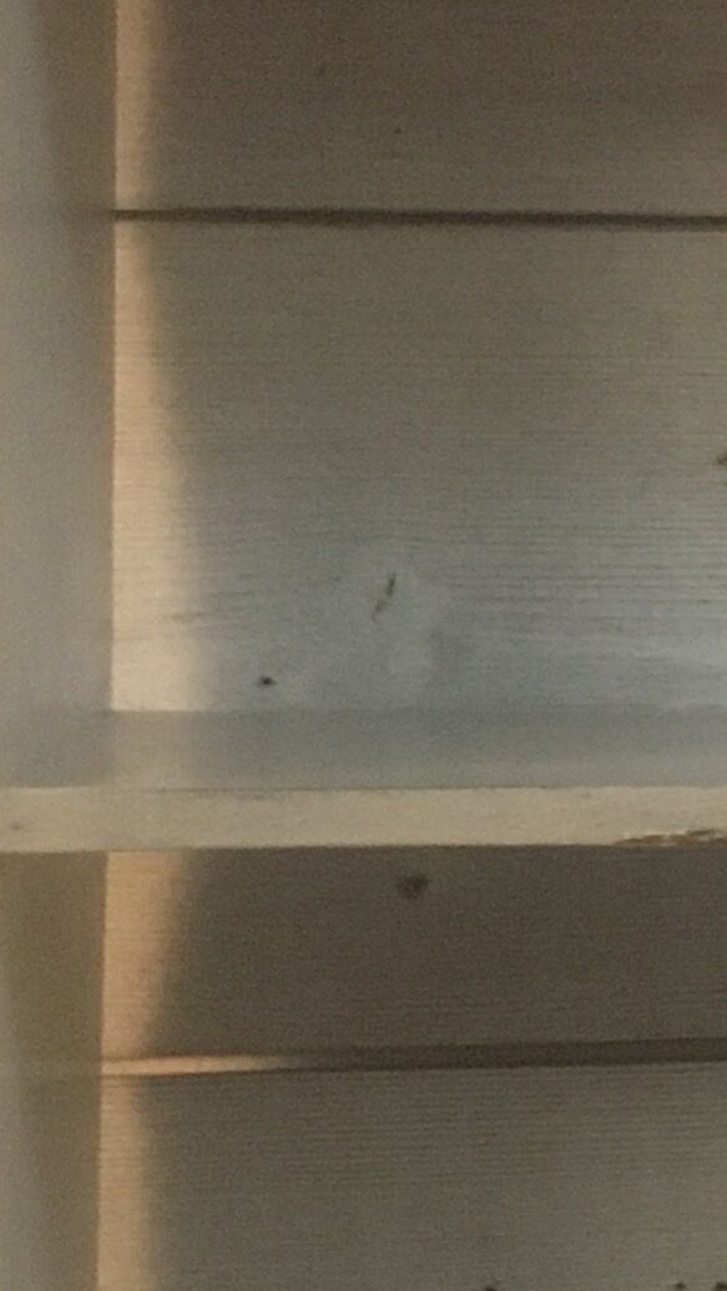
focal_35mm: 123
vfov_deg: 17.4
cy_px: 738
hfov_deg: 9.1
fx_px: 4214
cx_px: 1576
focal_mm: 4.15
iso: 200
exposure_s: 1/17
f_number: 2.2
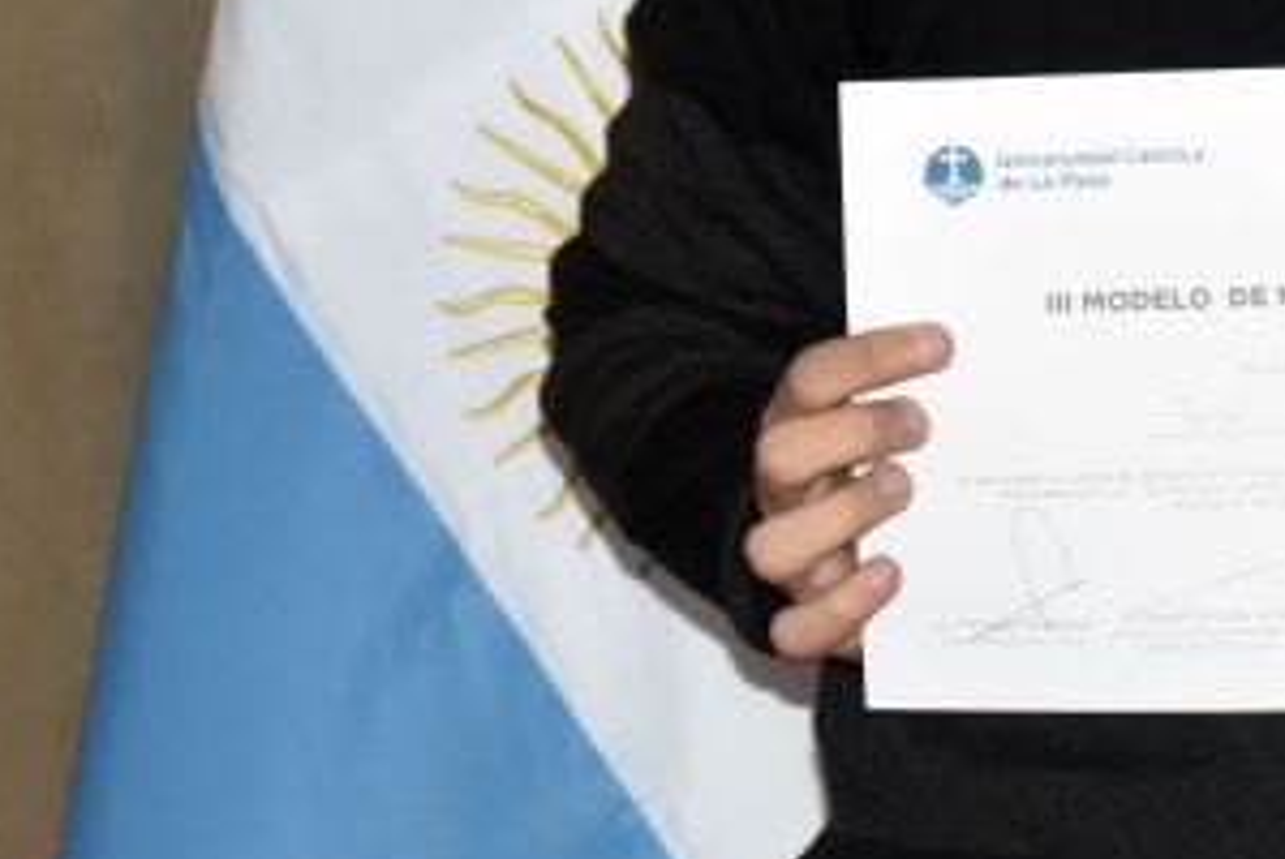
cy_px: -427
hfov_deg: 5.7
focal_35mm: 359
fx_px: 12827
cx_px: 1457
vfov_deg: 3.8
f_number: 5
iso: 800
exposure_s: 1/60
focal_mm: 70
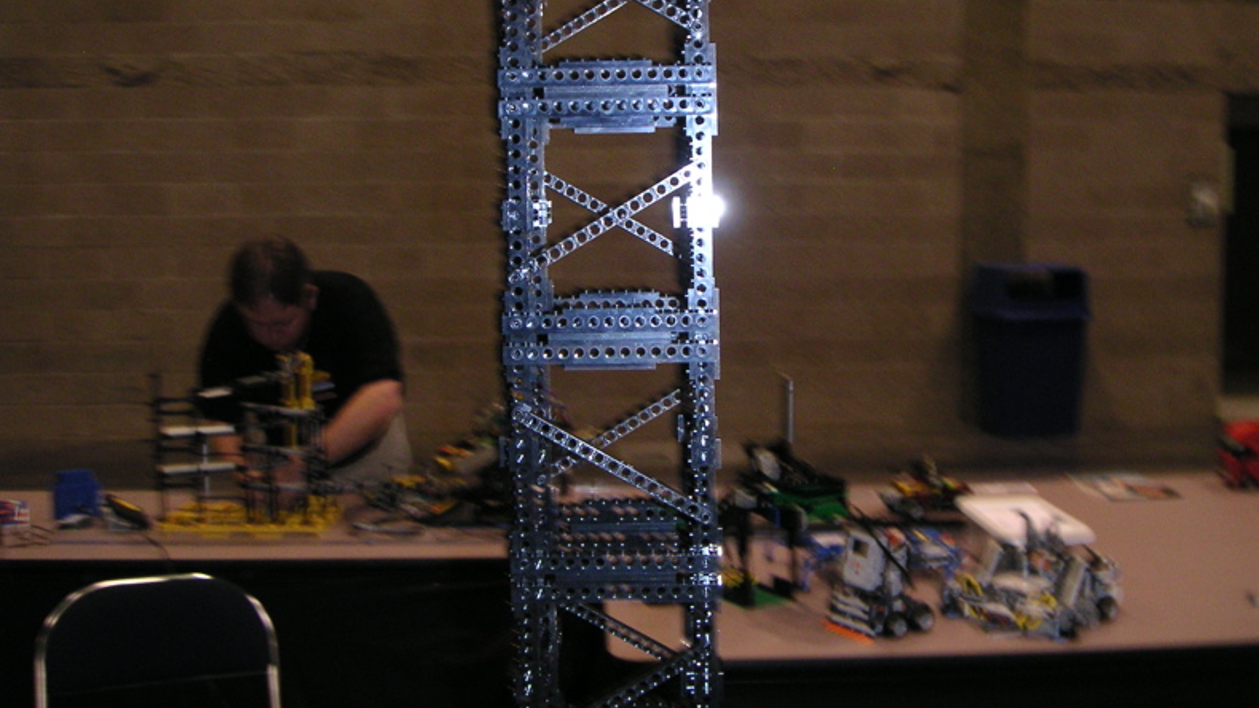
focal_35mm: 42
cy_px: 281
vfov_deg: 28.3
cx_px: 633
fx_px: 1402
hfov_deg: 48.4
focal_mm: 6
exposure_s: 1/45
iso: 160
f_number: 2.8
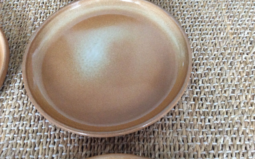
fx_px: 236
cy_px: 92
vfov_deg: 37.2
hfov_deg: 56.7
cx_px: 127
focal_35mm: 34
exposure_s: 1/17
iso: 250
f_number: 2.4
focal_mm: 3.3
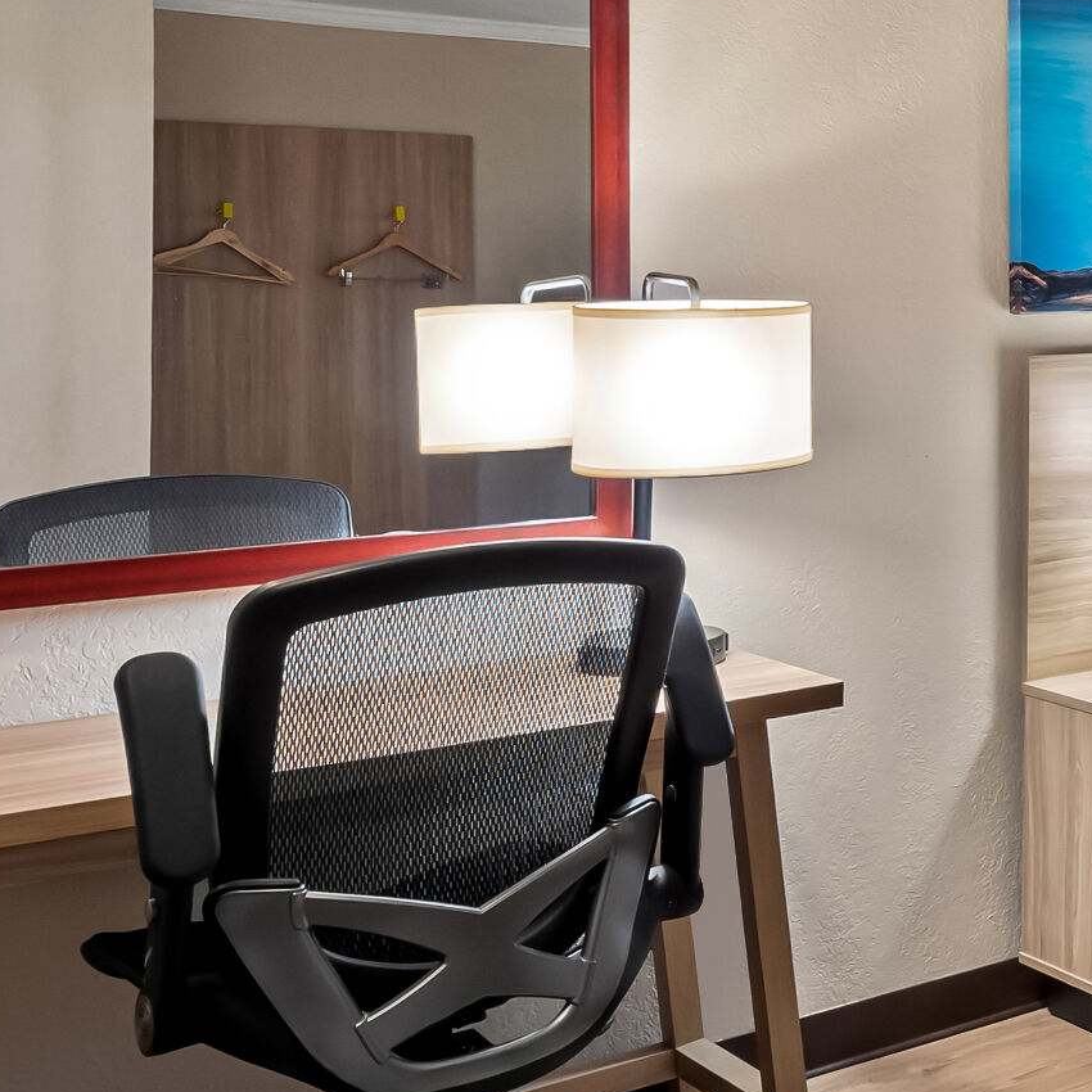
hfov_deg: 25.6
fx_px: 1820
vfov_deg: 32.7
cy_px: 257
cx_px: 1607
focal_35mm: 51
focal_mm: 8
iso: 200
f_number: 7.1
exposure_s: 1
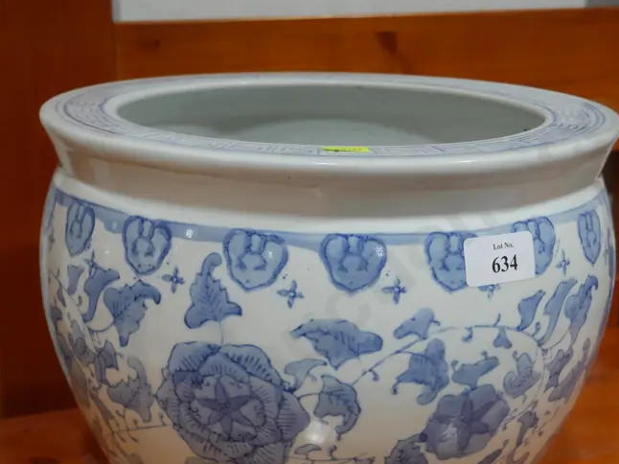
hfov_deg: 26.7
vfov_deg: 20.0
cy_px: 333
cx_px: 314
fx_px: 1305
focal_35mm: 73
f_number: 5.1
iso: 320
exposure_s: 1/60
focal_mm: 23
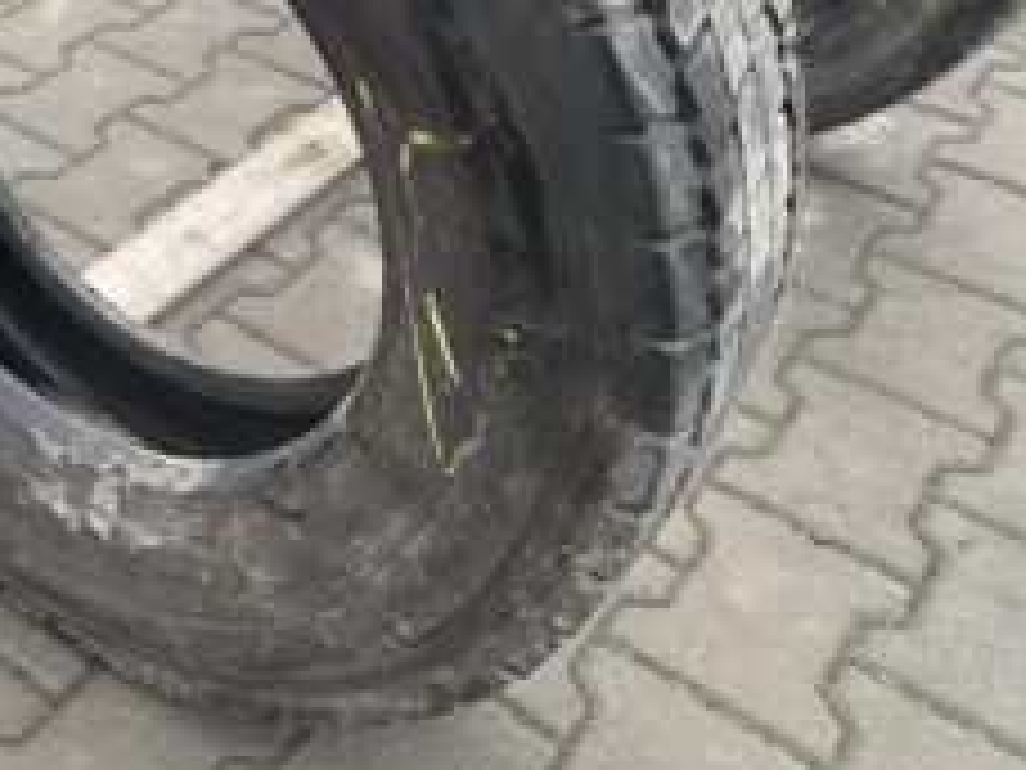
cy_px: 115
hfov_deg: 36.3
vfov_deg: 28.8
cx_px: 90
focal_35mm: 49
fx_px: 1452
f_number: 1.8
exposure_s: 1/50
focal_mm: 4.25
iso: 64
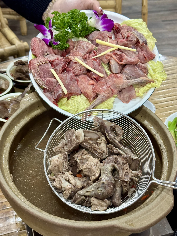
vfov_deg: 39.7
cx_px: 88
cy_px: 118
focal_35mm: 48
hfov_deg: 30.3
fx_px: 327
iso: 200
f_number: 1.78
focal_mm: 6.76
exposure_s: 1/50
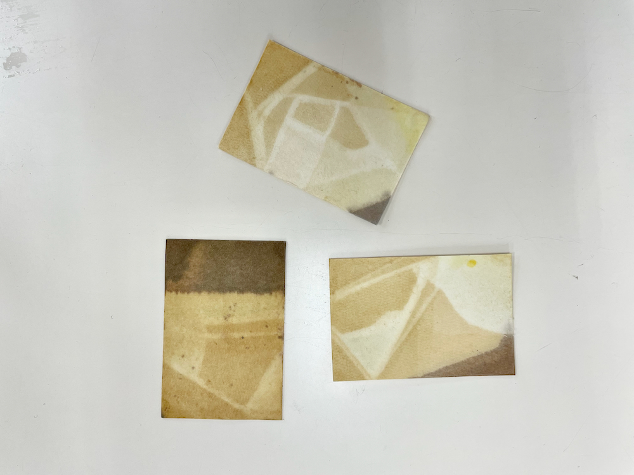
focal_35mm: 26
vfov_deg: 53.1
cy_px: 238
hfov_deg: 67.3
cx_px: 317
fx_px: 476
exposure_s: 1/100
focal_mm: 4.2
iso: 40
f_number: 1.6
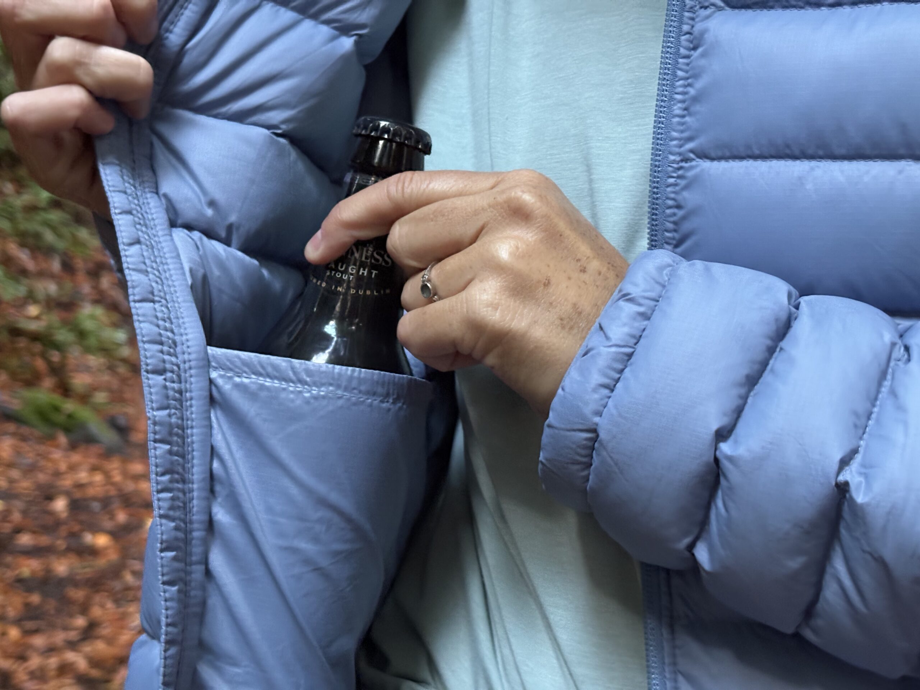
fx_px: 1382
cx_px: 460
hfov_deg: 36.8
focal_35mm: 52
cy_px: 345
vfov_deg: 28.0
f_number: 1.6
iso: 400
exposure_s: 1/25
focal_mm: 5.96
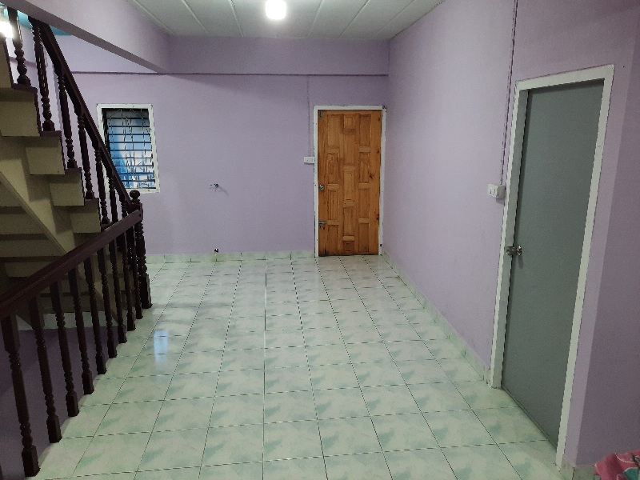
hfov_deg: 69.4
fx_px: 462
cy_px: 240
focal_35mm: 25
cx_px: 320
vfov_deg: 54.9
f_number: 2
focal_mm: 4.6
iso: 160
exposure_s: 1/50
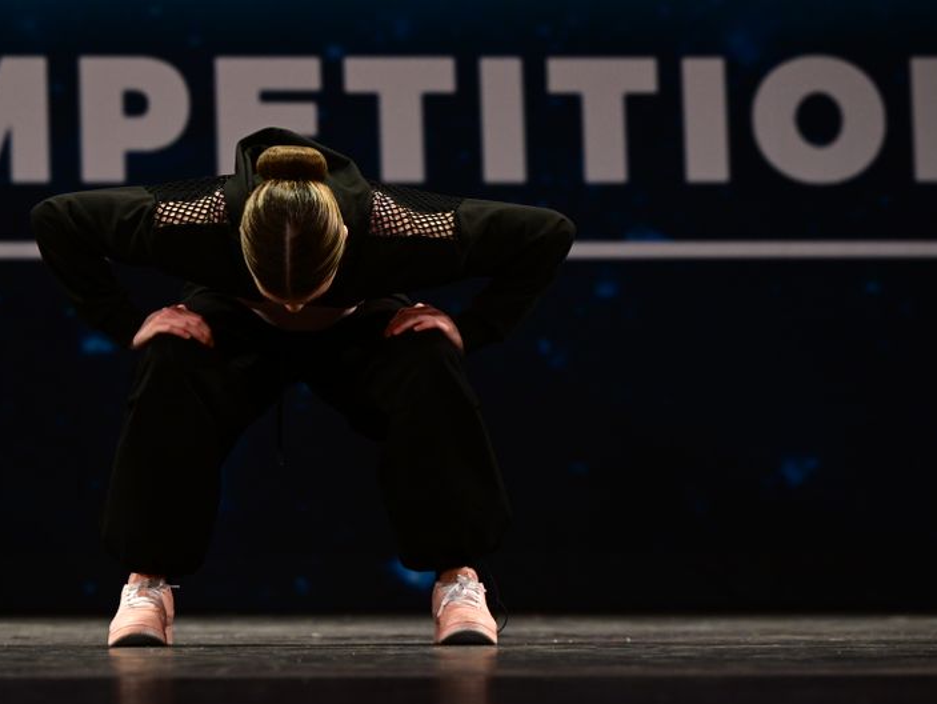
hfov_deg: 12.8
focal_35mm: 154
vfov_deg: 9.6
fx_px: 4171
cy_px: 305
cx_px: 333
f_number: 4
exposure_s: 1/640
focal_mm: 110
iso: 3200
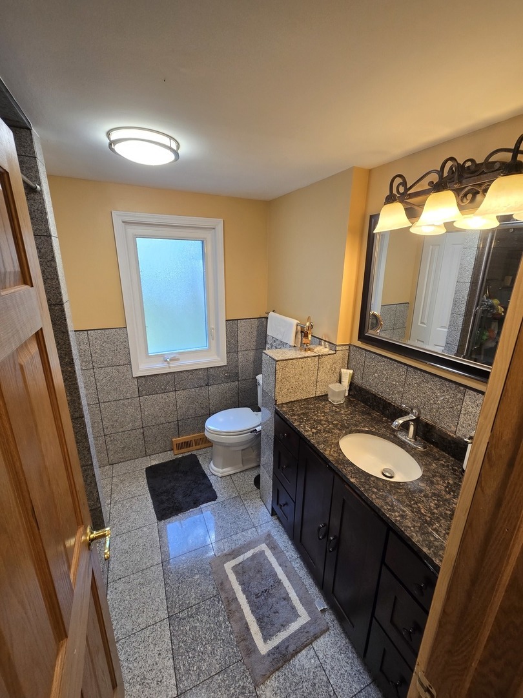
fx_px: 262
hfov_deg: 89.9
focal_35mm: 13
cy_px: 349
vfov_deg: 106.2
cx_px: 262
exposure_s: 1/60
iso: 100
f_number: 2.2
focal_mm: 2.2
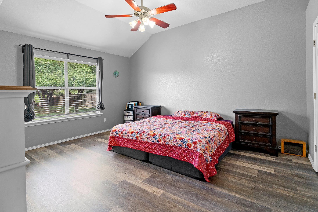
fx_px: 159
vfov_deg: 67.2
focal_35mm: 18
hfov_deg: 90.0
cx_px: 154
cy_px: 94
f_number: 8
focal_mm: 16
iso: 2000
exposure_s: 1/13
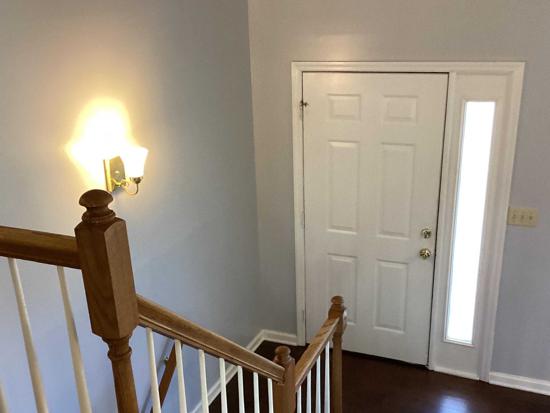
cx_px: 266
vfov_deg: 35.9
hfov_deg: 46.8
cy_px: 244
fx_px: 636
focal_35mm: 40
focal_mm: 3.3
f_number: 2.4
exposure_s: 1/60
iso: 250
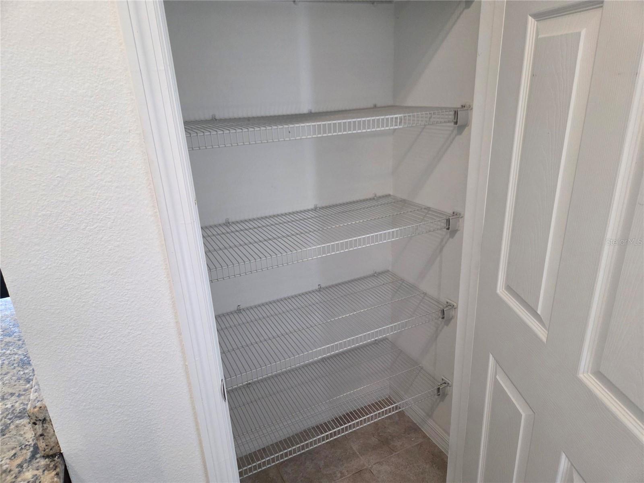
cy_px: 242
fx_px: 428
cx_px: 322
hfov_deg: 73.9
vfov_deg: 58.9
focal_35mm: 23
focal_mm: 5.4
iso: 400
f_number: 1.8
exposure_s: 1/120
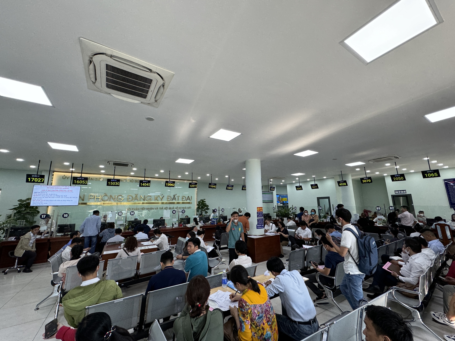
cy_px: 170
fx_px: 184
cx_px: 228
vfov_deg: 85.7
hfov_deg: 102.1
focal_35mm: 14
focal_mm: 2.22
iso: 125
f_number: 2.2
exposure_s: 1/99
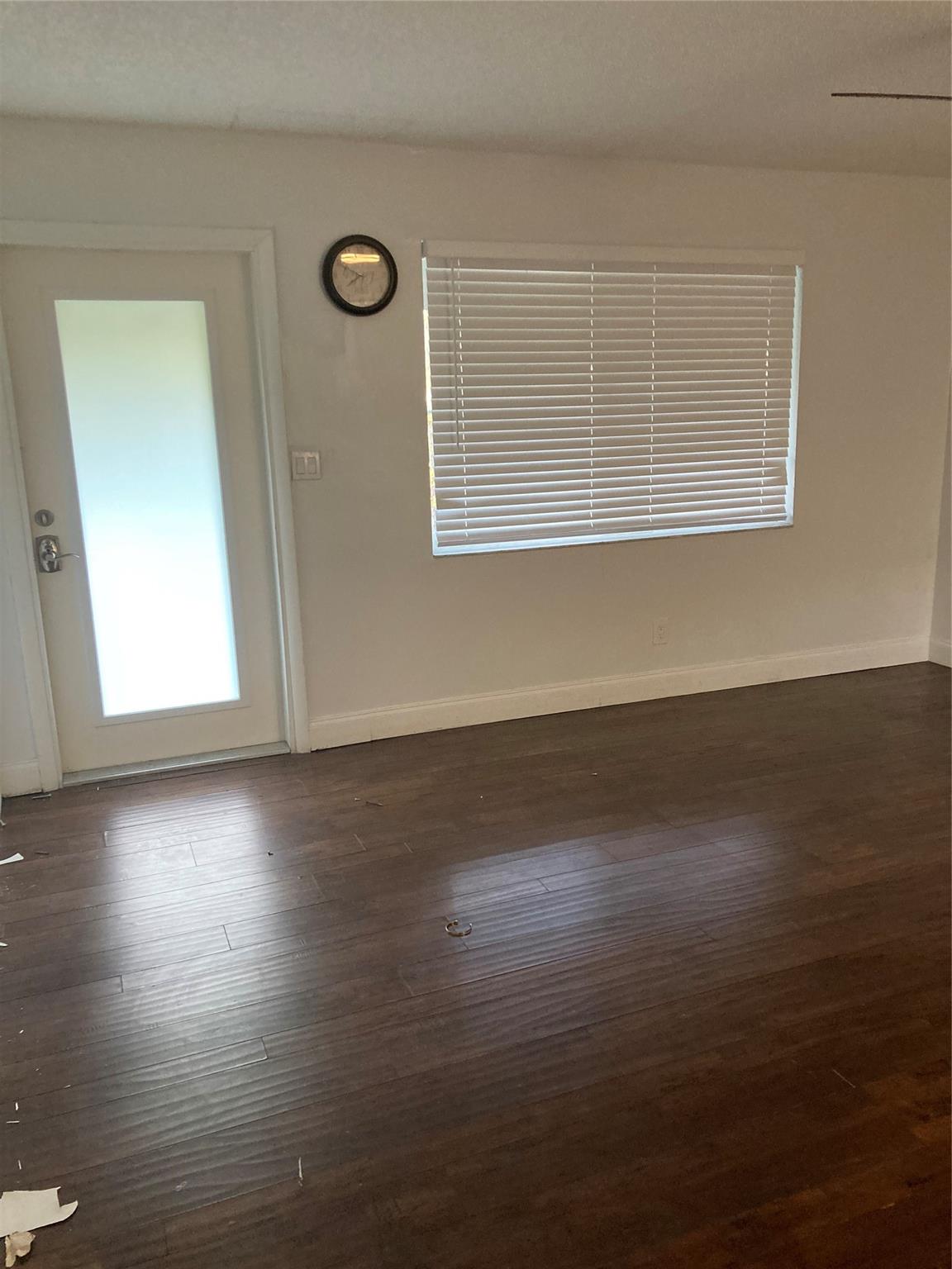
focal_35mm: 28
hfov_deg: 49.7
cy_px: 634
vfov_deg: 63.4
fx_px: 1027
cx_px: 476
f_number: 1.8
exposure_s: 1/60
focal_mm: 3.99
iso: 250
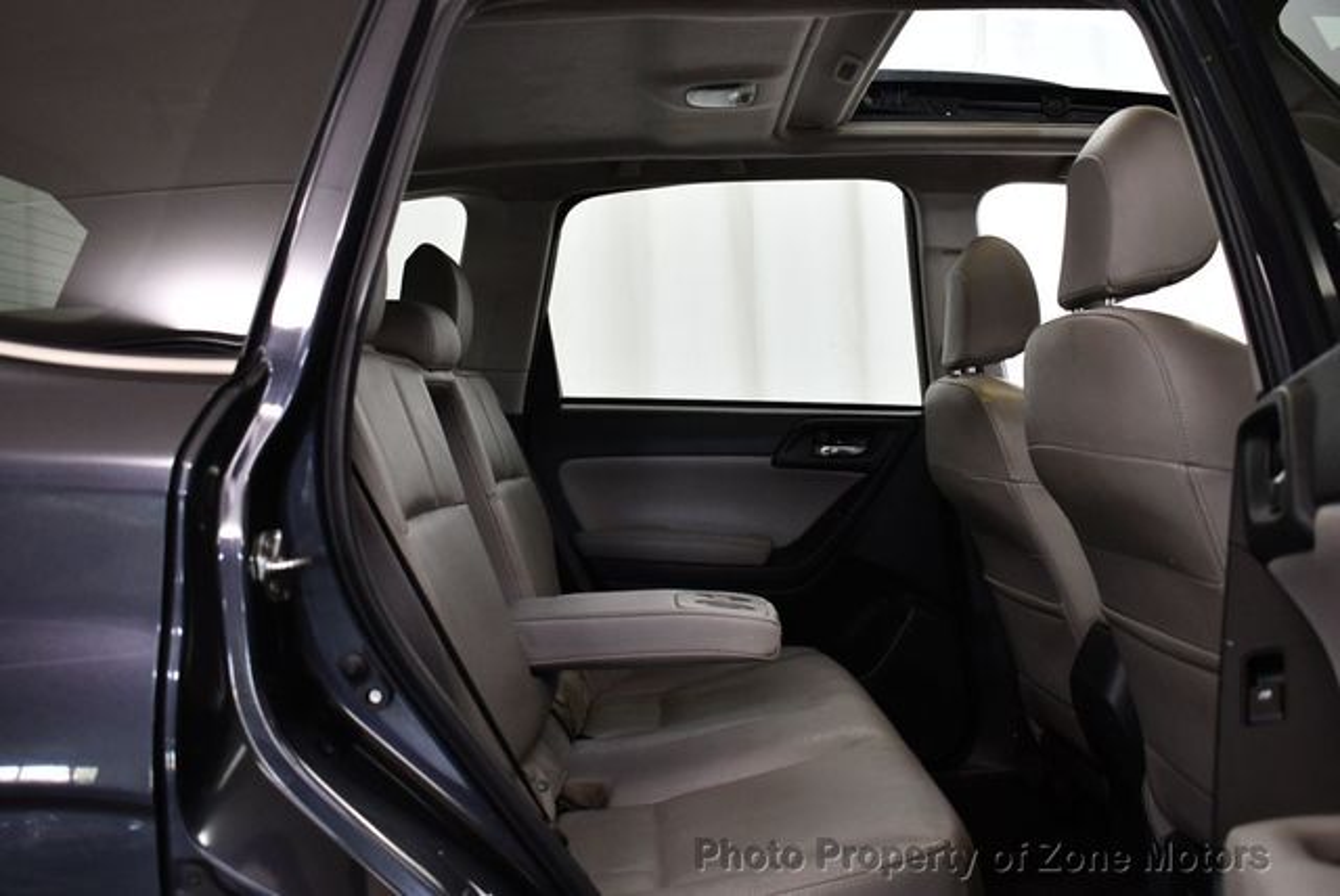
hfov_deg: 53.1
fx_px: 1341
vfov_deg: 36.9
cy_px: 448
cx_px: 670
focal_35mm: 36
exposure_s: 1/125
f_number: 3.5
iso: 1000
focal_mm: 18
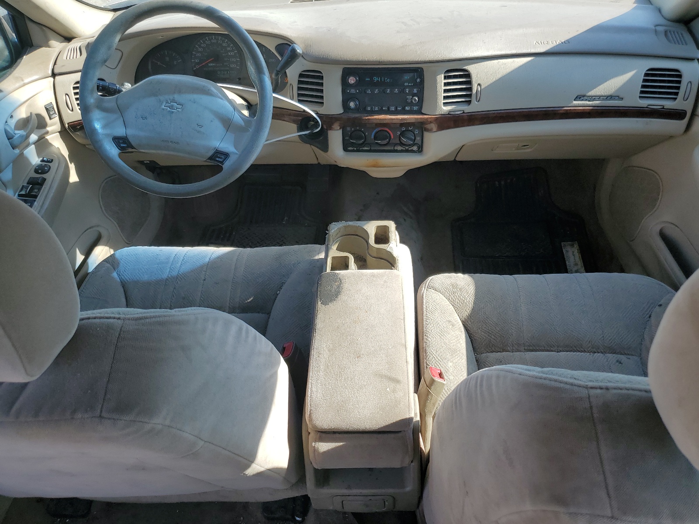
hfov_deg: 67.3
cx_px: 350
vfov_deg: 53.1
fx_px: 525
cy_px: 262
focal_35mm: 26
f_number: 1.5
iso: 50
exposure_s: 1/667
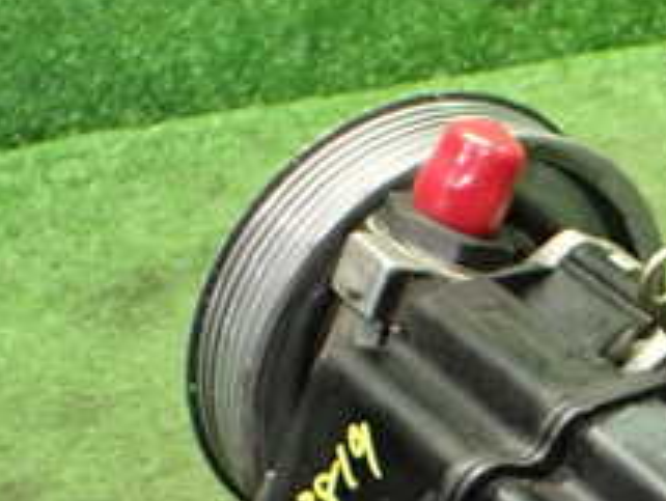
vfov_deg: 17.1
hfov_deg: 21.9
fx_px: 1618
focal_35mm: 84
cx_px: 750
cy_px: 535
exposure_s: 1/60
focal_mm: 5.4
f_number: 2.3
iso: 800
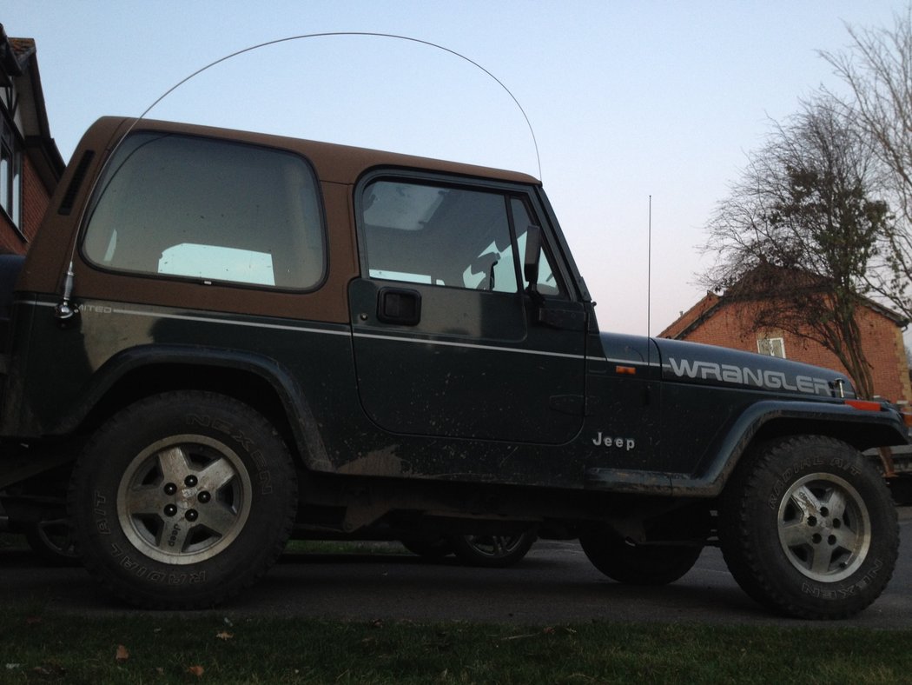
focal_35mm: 35
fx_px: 922
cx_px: 456
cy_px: 342
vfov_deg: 40.7
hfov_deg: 52.6
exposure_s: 1/20
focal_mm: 4.28
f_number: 2.4
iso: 100
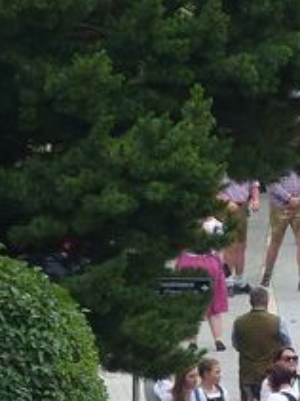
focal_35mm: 1066
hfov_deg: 1.4
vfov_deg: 1.9
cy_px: 104
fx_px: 12330
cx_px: 535
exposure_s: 1/250
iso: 100
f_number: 4
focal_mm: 37.9
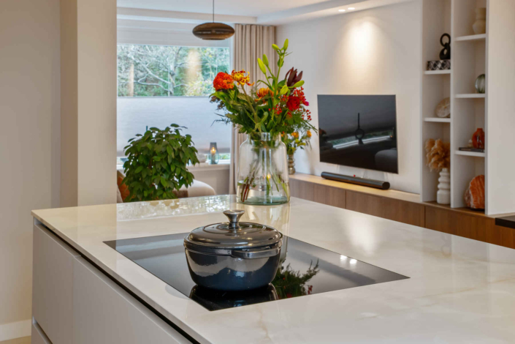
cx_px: 258
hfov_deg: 42.3
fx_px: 665
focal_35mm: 46
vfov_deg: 28.9
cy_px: 172
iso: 200
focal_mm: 46.5
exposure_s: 1/2
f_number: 11
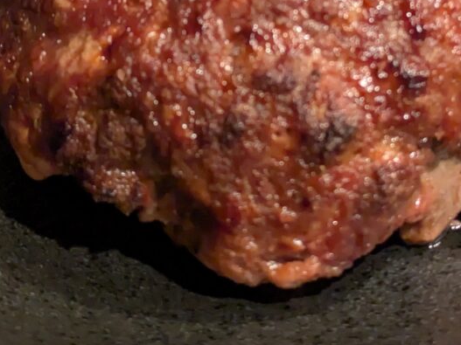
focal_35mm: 124
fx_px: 1651
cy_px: -16
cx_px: 237
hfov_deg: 15.9
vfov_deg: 11.8
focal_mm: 5.43
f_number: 1.89
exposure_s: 1/100
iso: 935
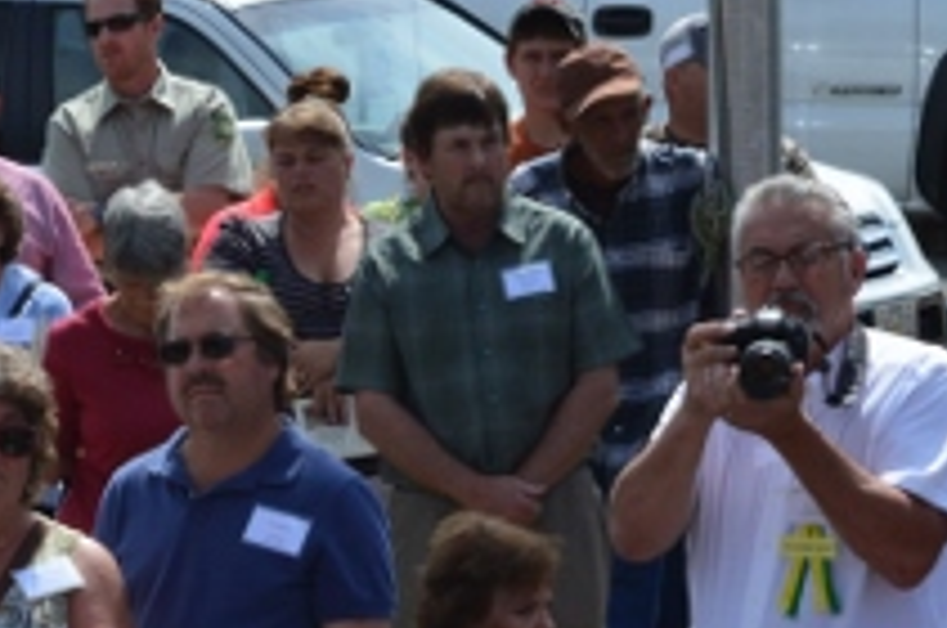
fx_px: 8379
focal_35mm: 319
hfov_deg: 6.5
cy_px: 879
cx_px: 390
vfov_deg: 4.3
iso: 400
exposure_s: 1/400
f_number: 11
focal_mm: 70
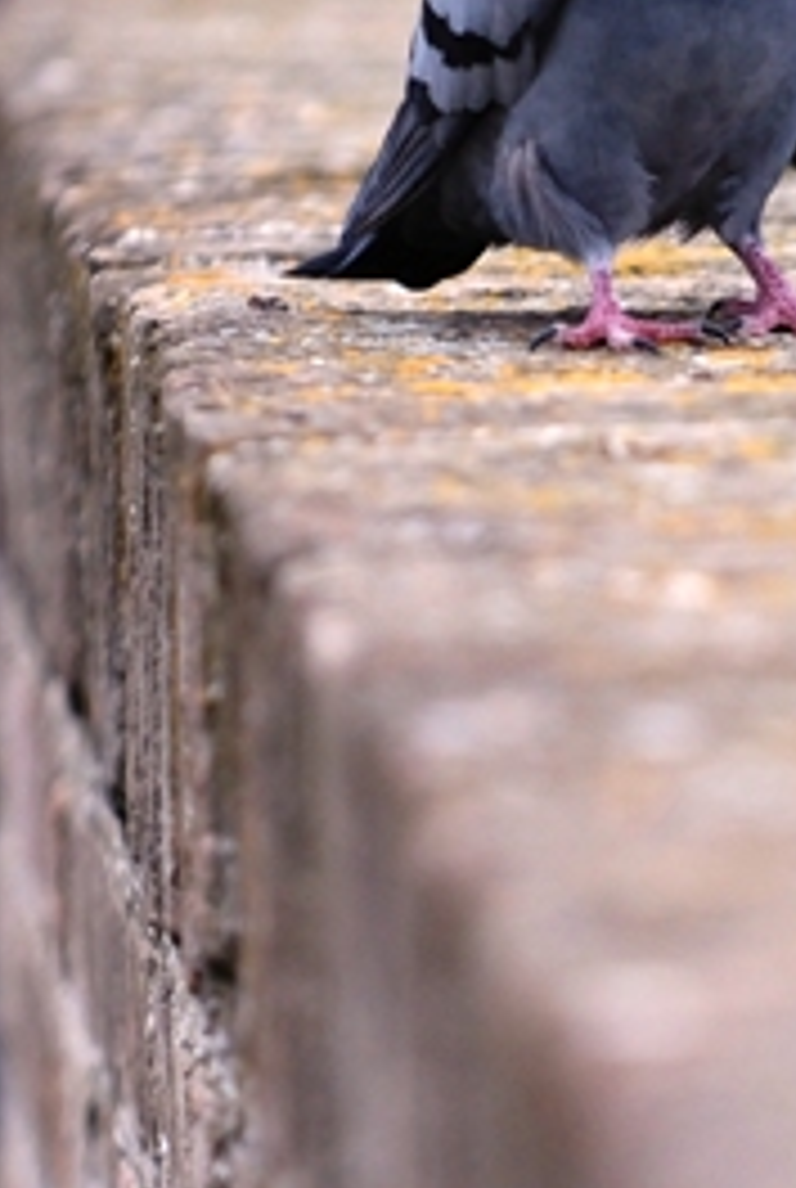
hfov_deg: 1.9
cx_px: 845
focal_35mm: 726
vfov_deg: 2.8
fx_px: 23983
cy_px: 806
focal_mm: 200
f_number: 2.8
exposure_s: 1/350
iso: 400
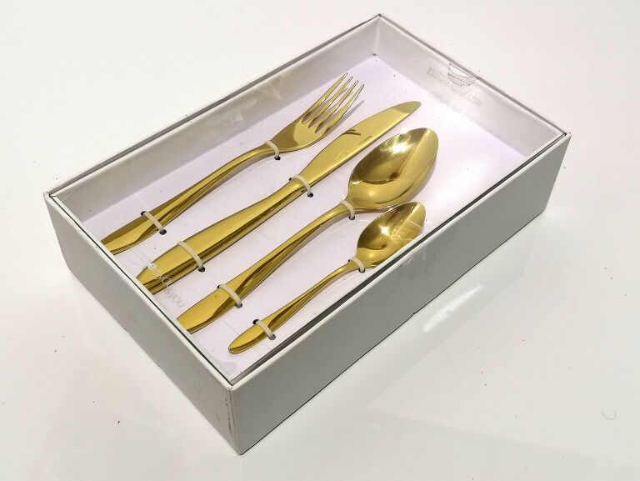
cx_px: 320
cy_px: 240
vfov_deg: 32.2
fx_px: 833
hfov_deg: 42.1
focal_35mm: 45
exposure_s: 1/50
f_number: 1.8
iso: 80
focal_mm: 4.75
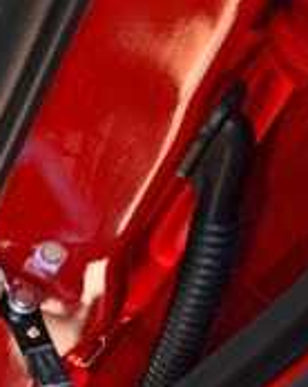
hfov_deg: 10.2
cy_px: 124
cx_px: -565
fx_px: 1336
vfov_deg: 16.4
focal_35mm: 117
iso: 400
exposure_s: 1/30
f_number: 9
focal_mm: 18
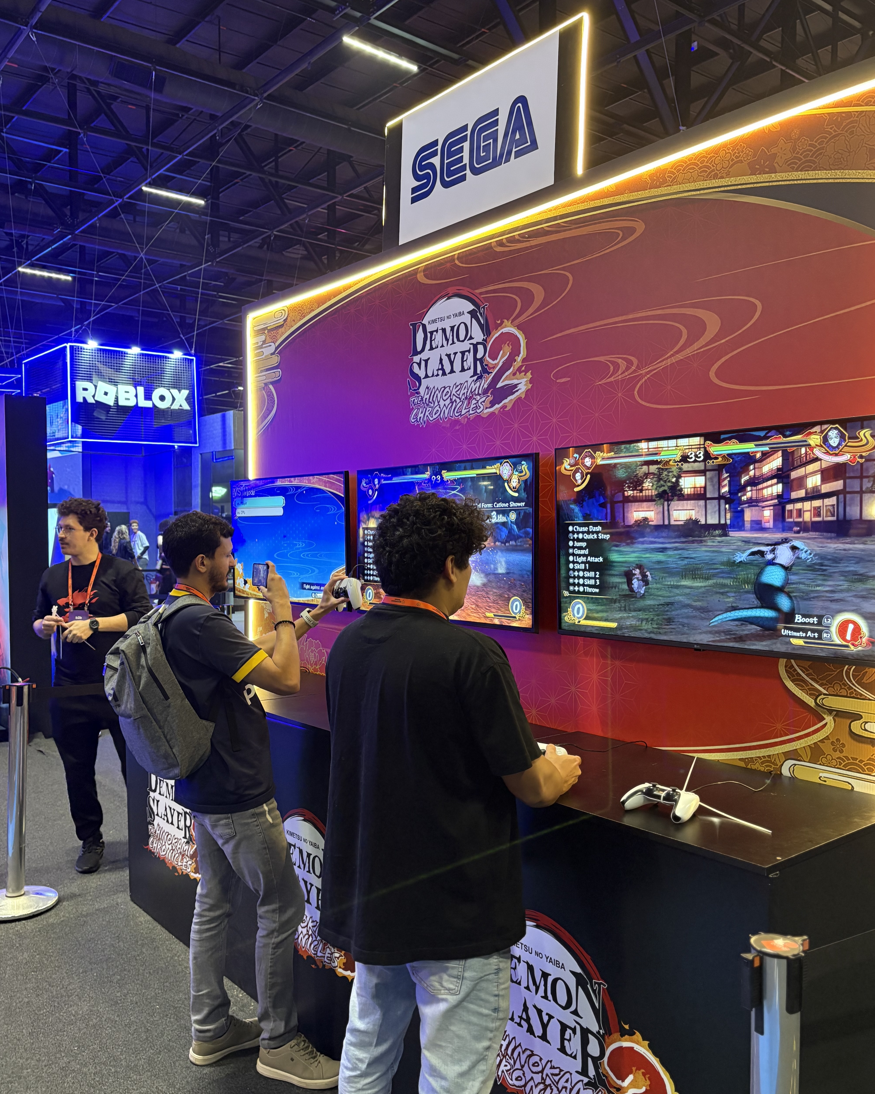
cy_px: 564
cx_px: 422
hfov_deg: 50.0
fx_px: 939
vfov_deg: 60.4
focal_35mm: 29
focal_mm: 5.96
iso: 320
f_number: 1.6
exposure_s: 1/40
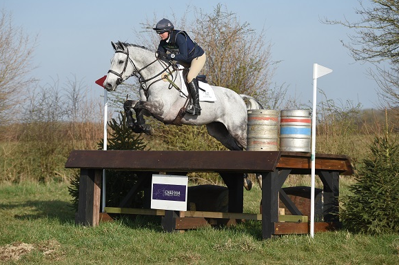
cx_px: 194
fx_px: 1284
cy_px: 129
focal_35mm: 116
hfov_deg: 17.7
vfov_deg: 11.8
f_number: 4
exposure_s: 1/1600
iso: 125
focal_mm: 112
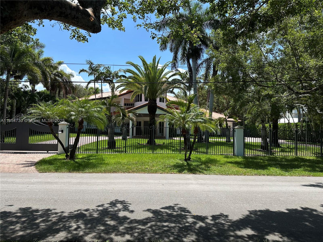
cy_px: 121
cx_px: 162
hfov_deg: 71.6
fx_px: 224
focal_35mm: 24
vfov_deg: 56.8
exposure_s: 1/3356
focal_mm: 6.86
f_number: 1.78
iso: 80
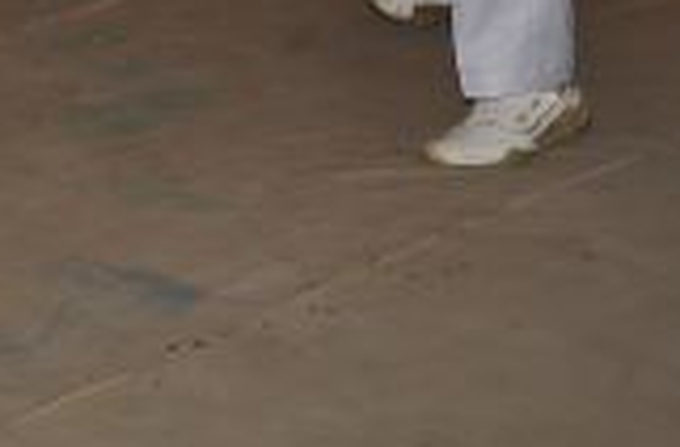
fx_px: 2954
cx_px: -498
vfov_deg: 8.4
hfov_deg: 12.2
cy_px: -316
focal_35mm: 157
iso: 200
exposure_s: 1/90
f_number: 5.6
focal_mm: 28
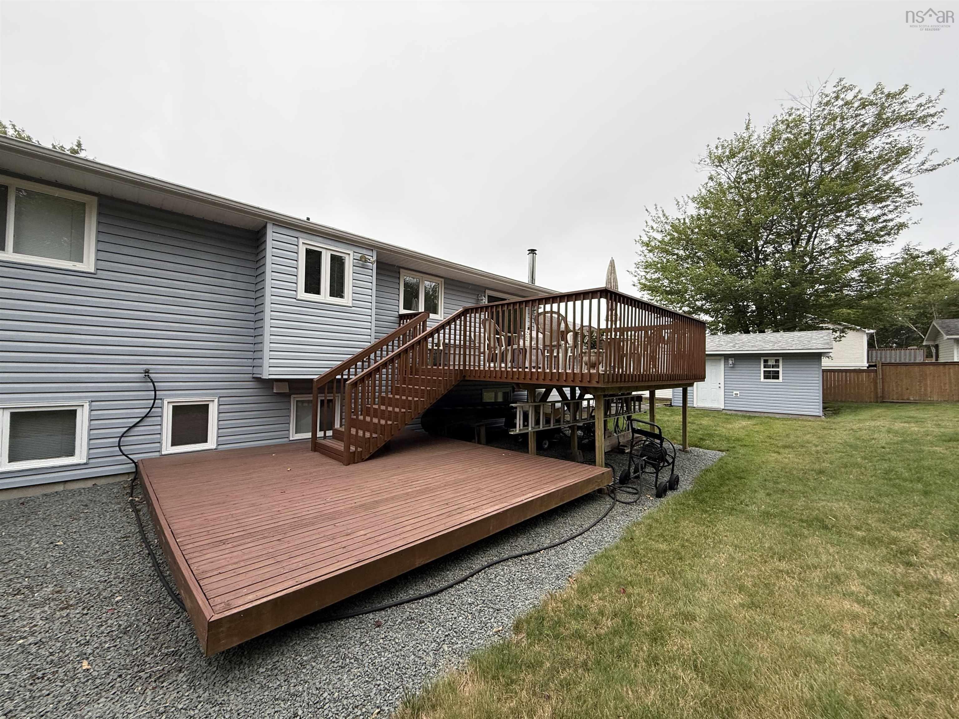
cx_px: 480
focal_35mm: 14
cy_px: 360
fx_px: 388
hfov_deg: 102.1
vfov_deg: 85.7
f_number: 2.2
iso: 64
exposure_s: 1/421
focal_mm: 2.22
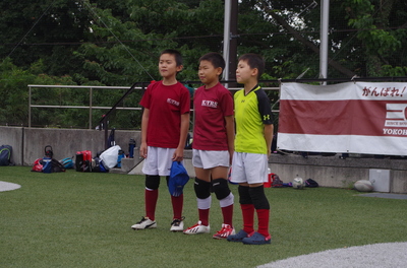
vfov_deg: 16.5
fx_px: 924
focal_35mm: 82
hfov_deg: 24.8
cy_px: 134
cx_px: 204
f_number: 8
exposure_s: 1/800
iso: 800
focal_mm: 55
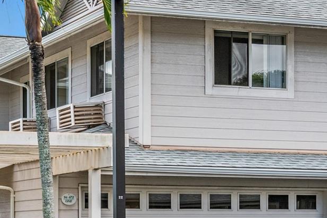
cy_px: 117
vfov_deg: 11.7
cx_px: 93
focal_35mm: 117
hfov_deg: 17.4
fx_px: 1063
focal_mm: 30
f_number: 10
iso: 100
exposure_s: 1/160
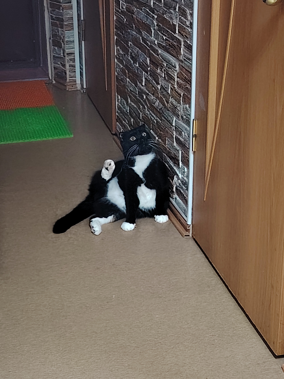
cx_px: 142
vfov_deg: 27.0
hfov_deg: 20.4
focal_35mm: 72
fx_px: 788
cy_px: 190
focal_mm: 5.25
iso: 7872
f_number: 1.75
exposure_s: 1/12.5
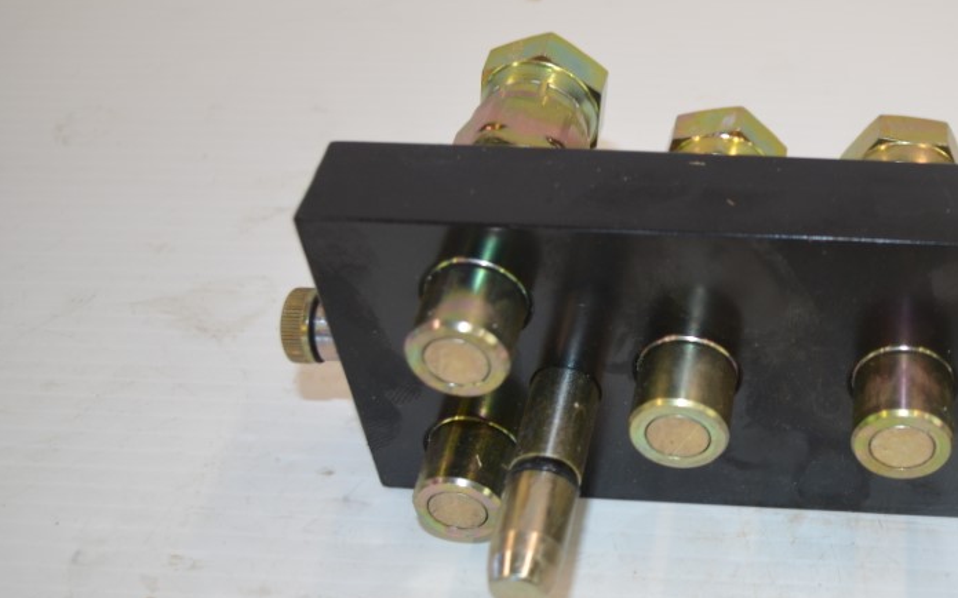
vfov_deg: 23.1
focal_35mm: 56
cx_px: 794
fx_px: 1462
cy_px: 339
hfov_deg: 34.9
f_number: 3.8
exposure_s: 1/125
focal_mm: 22
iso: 360
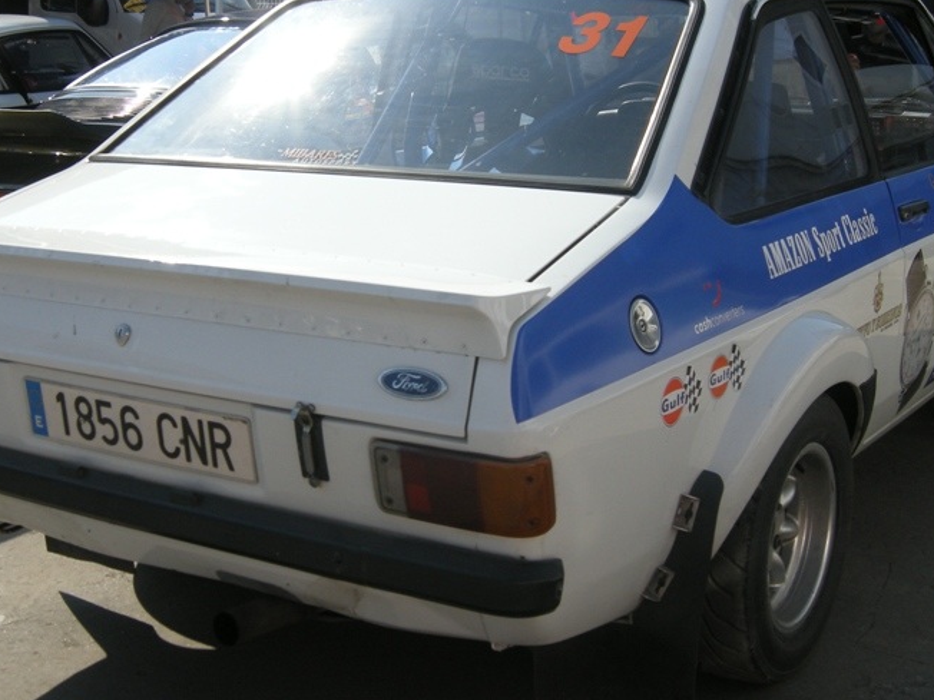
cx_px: 474
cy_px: 311
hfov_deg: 34.9
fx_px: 1484
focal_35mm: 55
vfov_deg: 26.5
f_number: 3.8
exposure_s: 1/689
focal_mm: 7.5
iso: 64
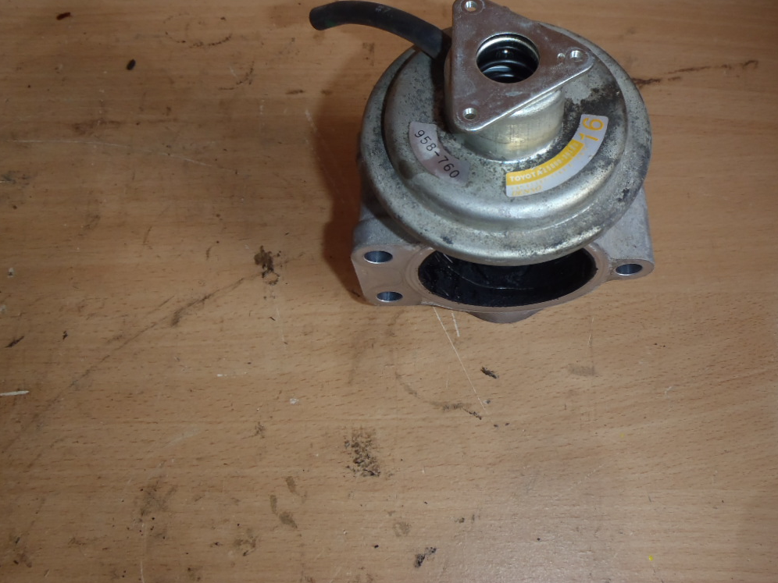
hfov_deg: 50.8
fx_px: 809
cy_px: 218
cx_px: 493
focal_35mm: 36
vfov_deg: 39.4
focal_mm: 5
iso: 100
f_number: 3.9
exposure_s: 1/30
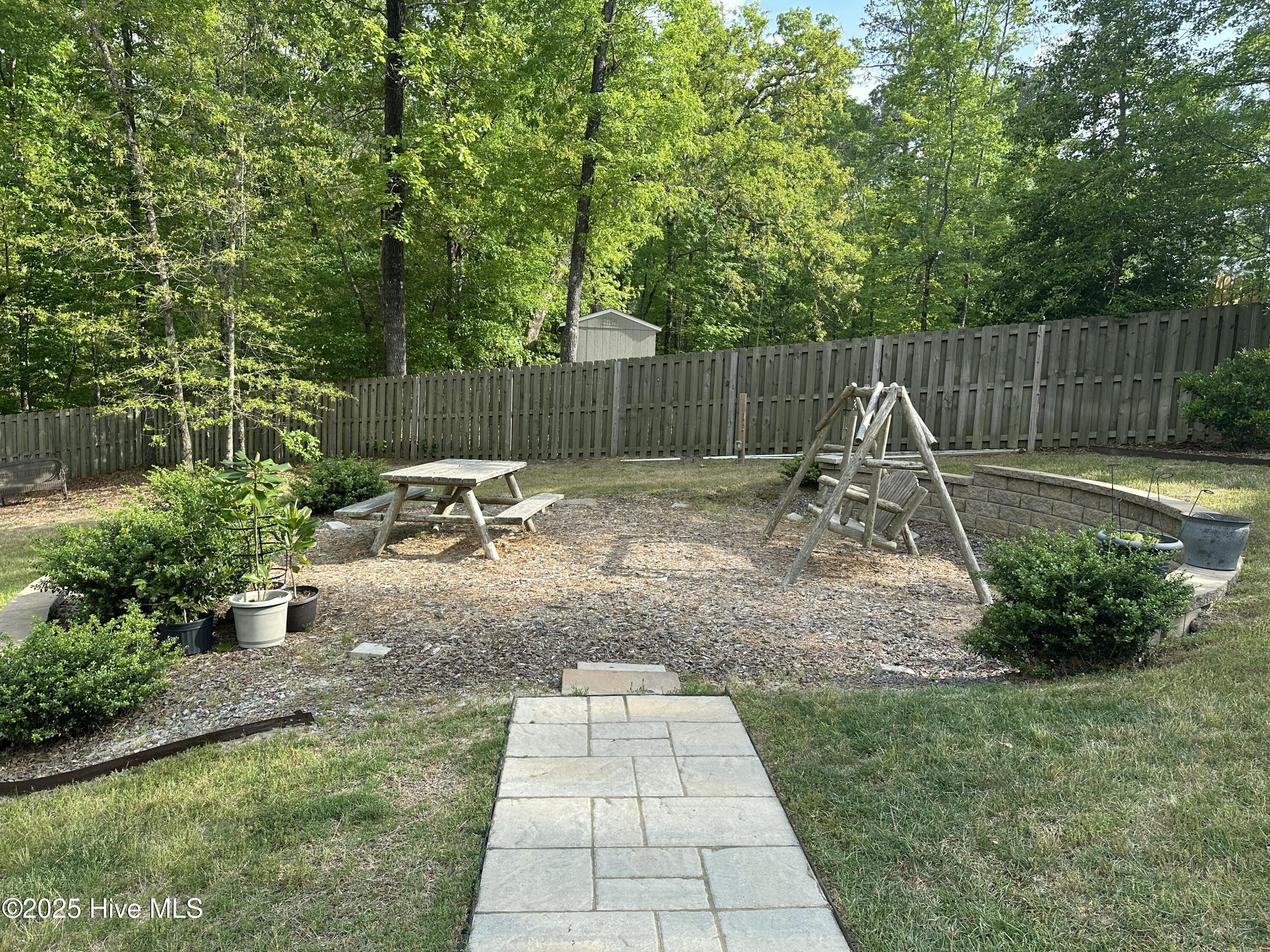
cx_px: 635
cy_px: 476
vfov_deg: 56.8
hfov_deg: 71.6
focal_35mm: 24
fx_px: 881
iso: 80
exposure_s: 1/1157
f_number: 1.78
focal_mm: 6.86
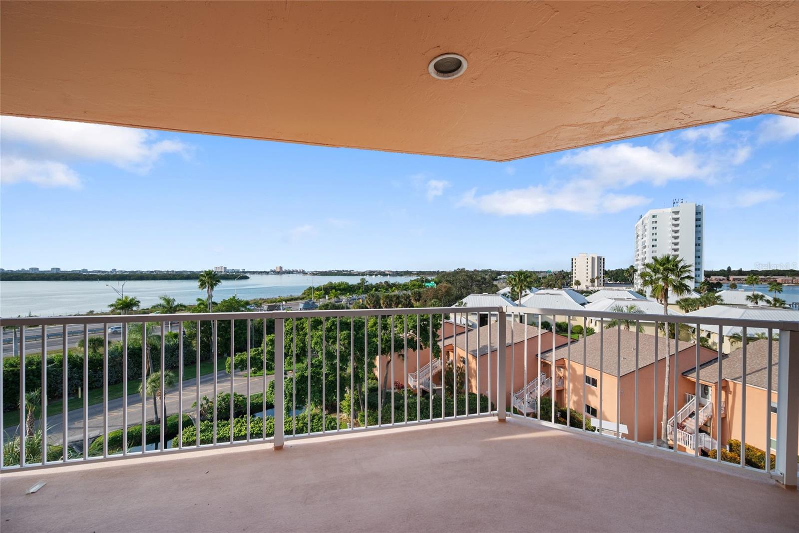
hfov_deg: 104.2
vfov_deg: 81.2
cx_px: 400
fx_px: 311
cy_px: 266
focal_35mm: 14
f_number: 6.3
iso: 250
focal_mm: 14
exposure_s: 1/125
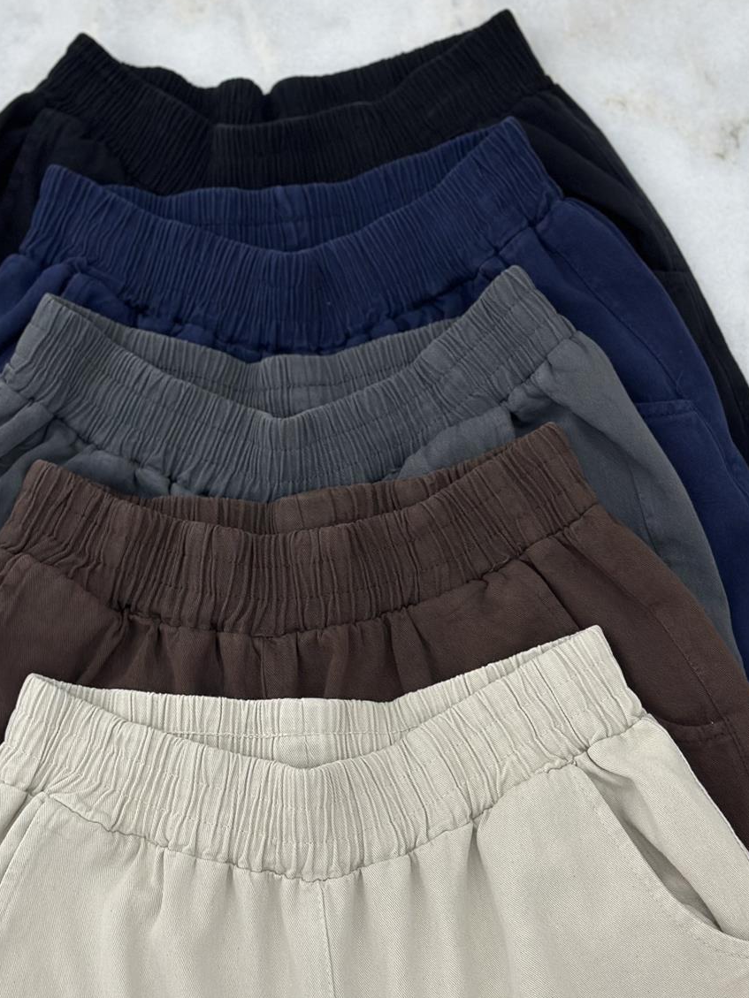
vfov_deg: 28.5
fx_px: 1961
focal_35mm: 68
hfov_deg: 21.6
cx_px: 316
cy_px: 555
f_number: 1.78
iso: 64
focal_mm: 6.86
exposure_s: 1/106
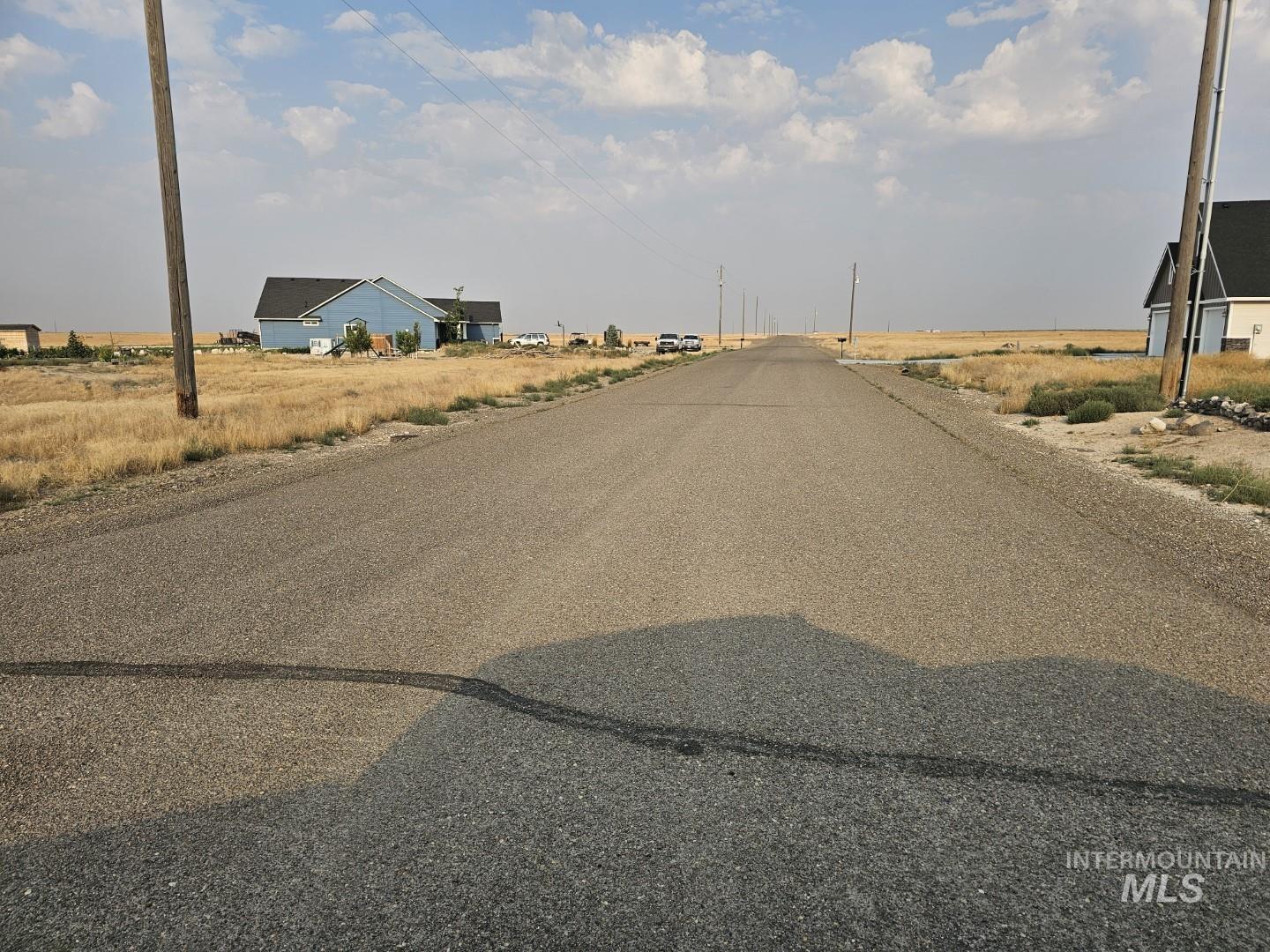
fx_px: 844
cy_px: 476
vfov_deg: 58.9
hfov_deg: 73.9
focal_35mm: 23
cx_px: 635
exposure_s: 1/717
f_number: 1.7
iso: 10
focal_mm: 6.3
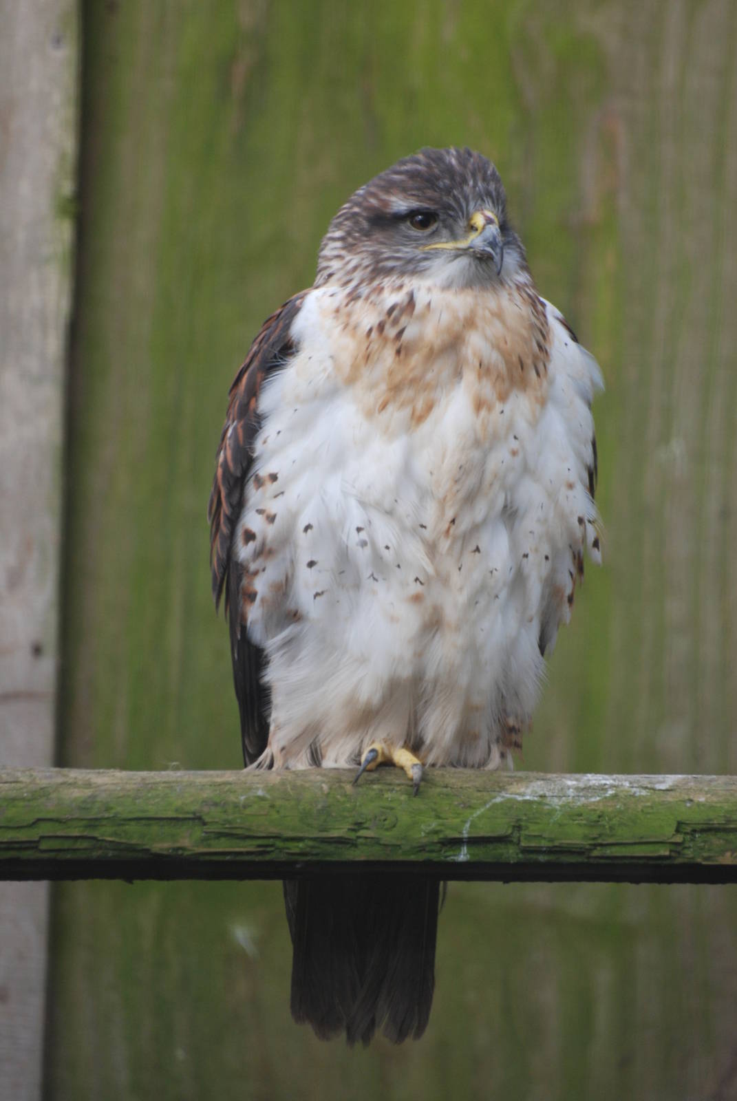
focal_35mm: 450
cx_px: 368
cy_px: 550
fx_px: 13779
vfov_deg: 4.6
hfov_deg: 3.1
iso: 400
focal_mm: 300
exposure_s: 1/250
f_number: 5.6
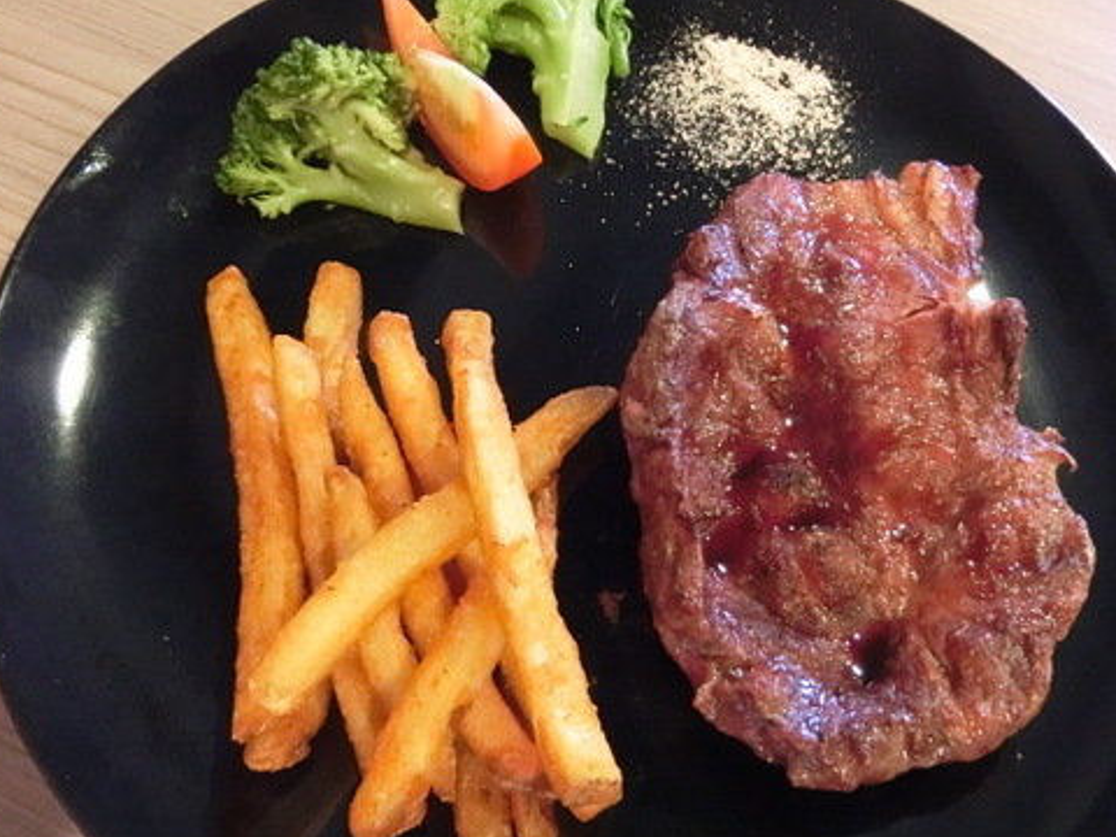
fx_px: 967
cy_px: 402
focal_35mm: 30
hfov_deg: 59.7
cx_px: 644
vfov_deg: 46.8
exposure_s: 1/8
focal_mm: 4.24
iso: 800
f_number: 3
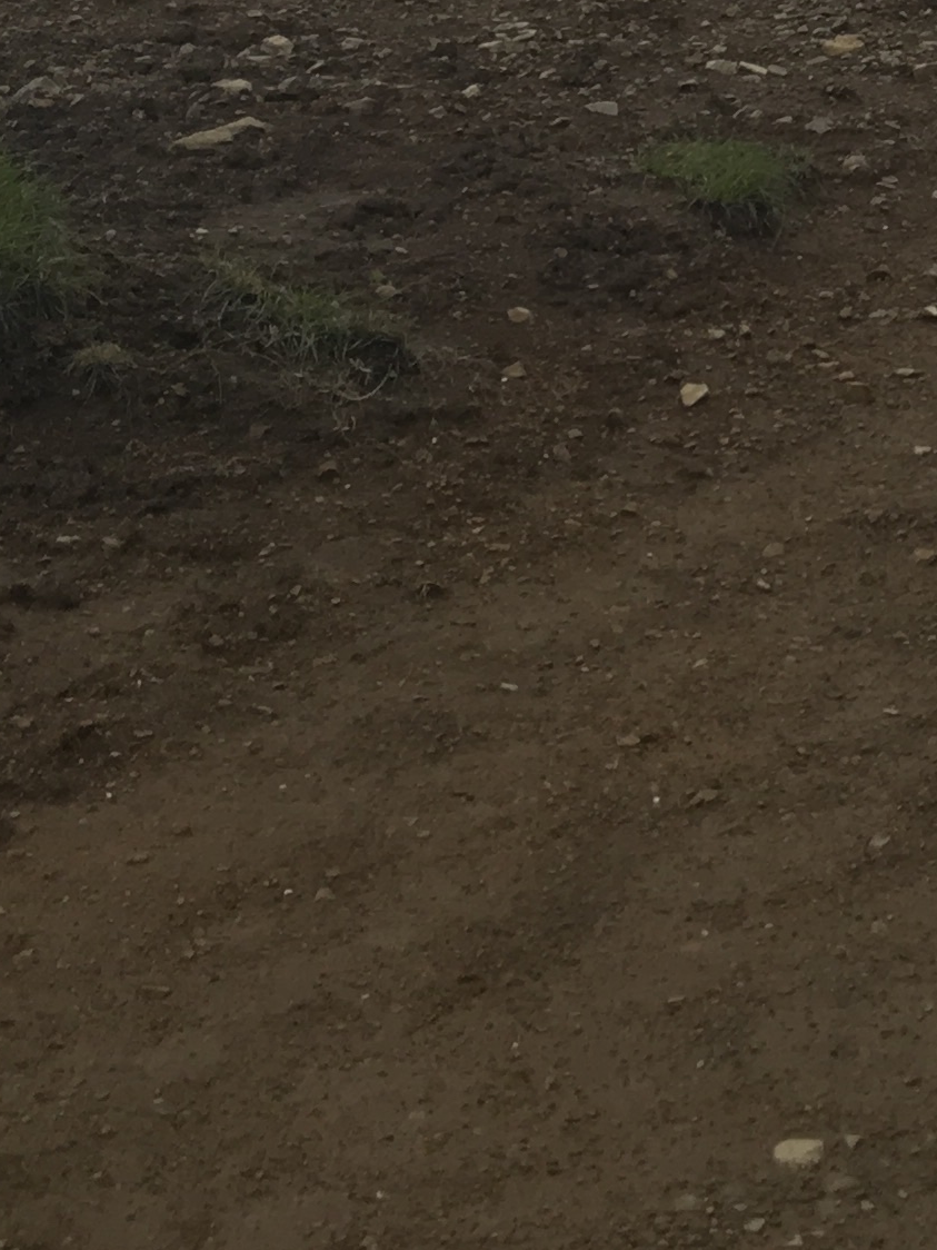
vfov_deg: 16.6
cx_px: 1665
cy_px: -810
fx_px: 3753
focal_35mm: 104
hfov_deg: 12.9
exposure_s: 1/420
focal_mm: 4.15
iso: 25
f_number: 2.2
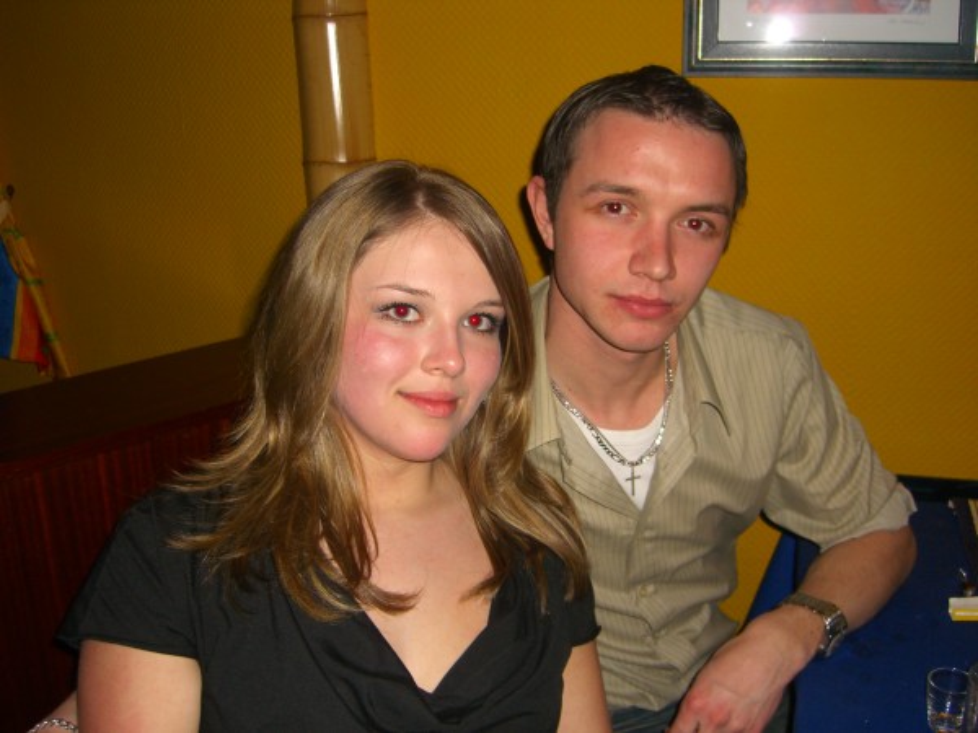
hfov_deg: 49.0
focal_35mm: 38
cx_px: 489
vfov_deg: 37.7
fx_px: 1074
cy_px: 366
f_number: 2.8
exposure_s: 1/60
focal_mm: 7.9
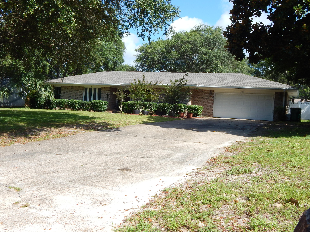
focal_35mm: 34
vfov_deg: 41.8
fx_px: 304
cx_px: 155
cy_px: 116
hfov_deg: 54.0
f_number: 3.3
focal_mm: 6.1
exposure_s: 1/1500
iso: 125
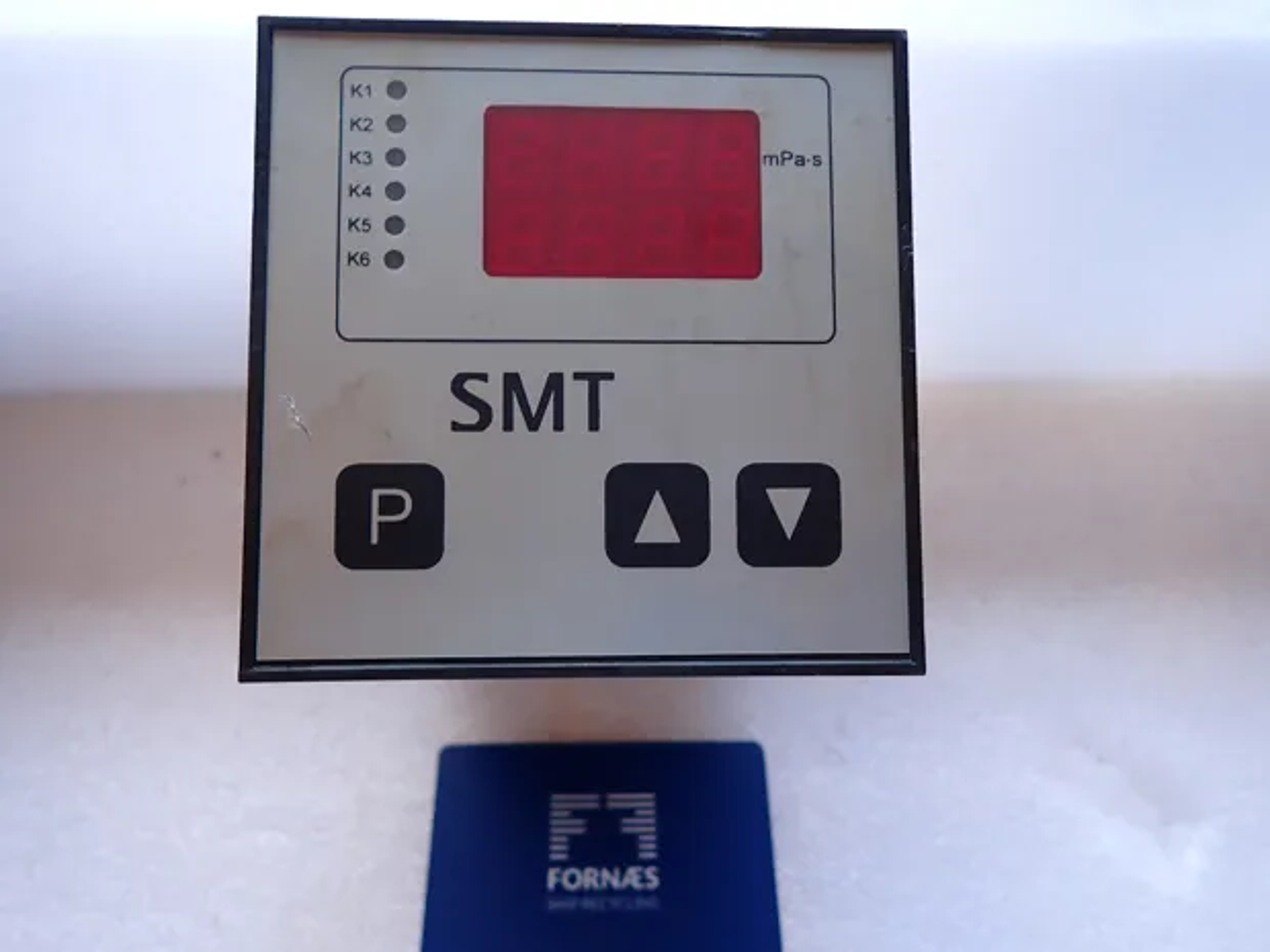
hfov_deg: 69.4
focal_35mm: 25
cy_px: 476
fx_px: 917
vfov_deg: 54.9
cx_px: 635
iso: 100
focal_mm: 4.5
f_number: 2
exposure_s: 1/80
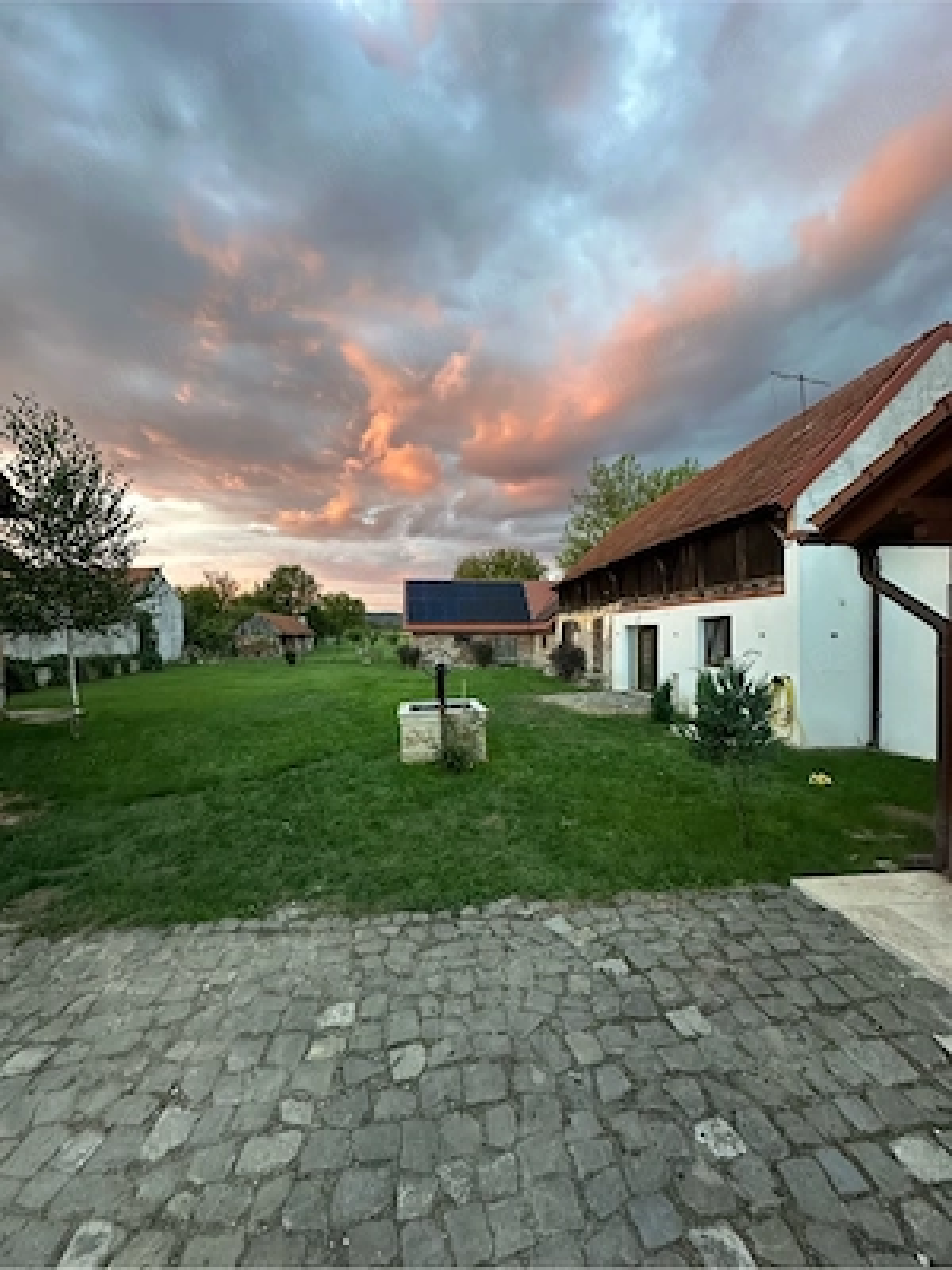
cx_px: 476
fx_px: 513
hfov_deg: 85.7
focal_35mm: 14
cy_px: 635
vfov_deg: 102.1
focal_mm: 2.22
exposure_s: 1/92
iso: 320
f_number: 2.2
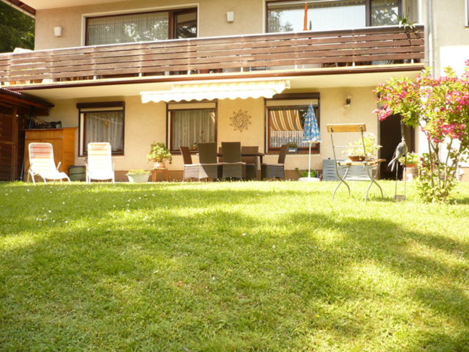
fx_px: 474
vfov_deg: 40.7
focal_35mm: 35
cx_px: 234
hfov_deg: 52.6
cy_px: 176
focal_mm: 5.8
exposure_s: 1/200
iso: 100
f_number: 2.8
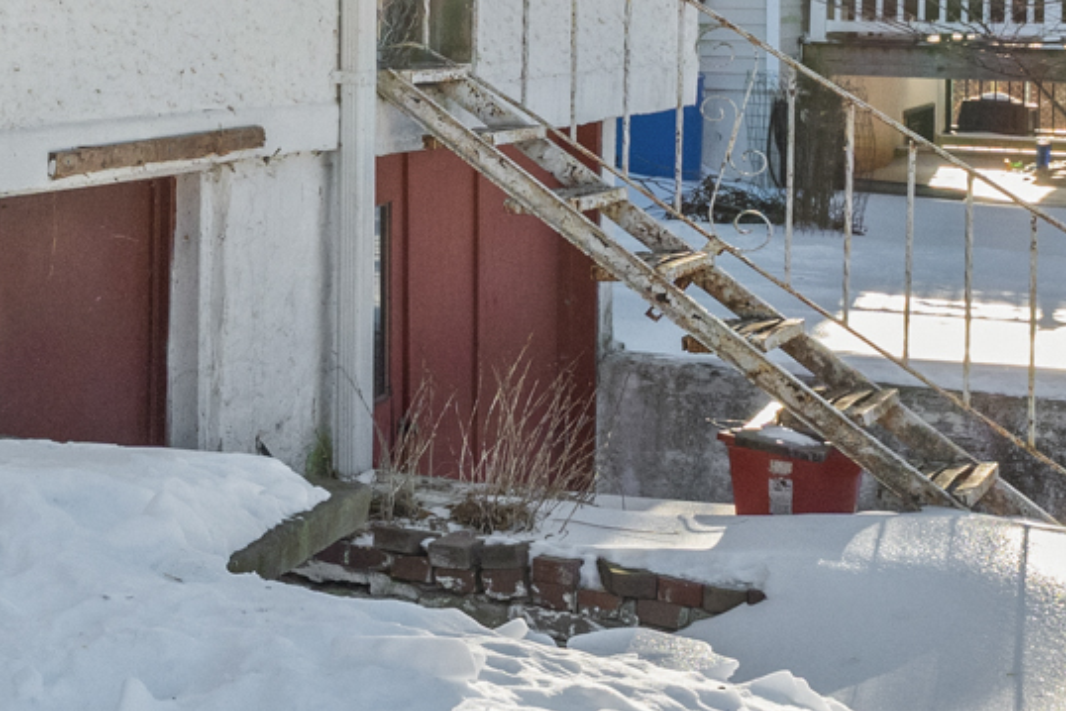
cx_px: -838
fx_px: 2310
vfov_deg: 17.1
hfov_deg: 19.6
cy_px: -18
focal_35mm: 78
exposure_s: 1/500
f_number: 8
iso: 400
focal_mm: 14
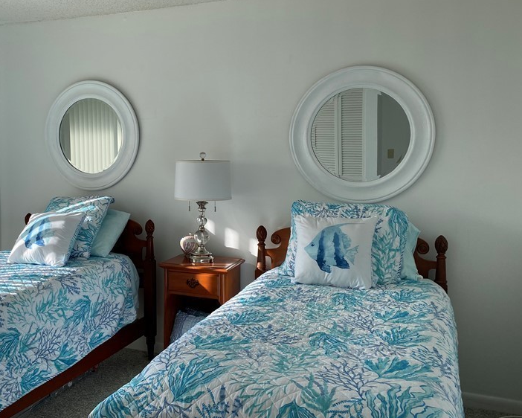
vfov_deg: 40.0
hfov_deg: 47.8
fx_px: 572
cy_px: 176
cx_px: 151
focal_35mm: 37
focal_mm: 4.25
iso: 32
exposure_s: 1/328
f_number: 1.8
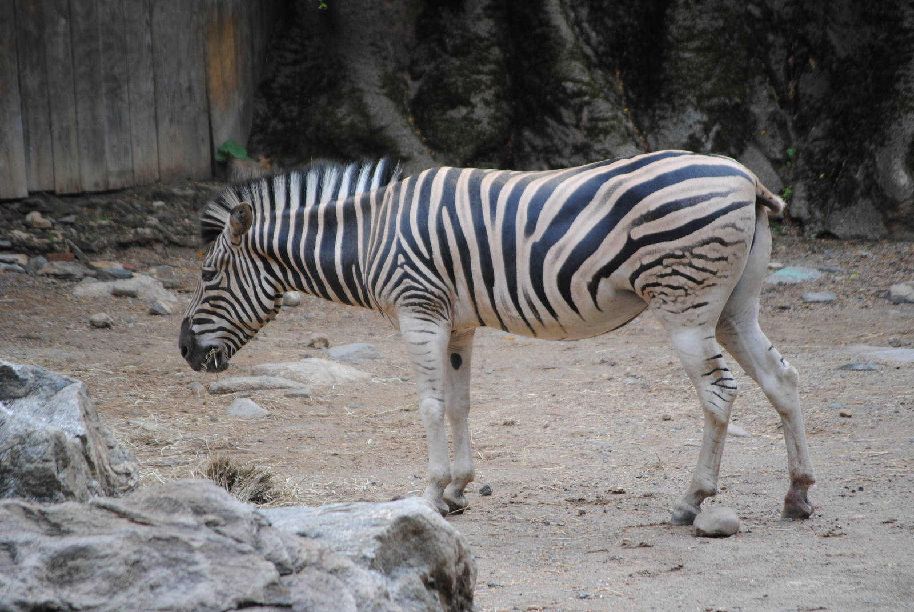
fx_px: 6863
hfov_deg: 7.6
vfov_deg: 5.1
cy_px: 306
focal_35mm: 270
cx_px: 457
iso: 360
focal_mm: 180
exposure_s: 1/500
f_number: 5.6
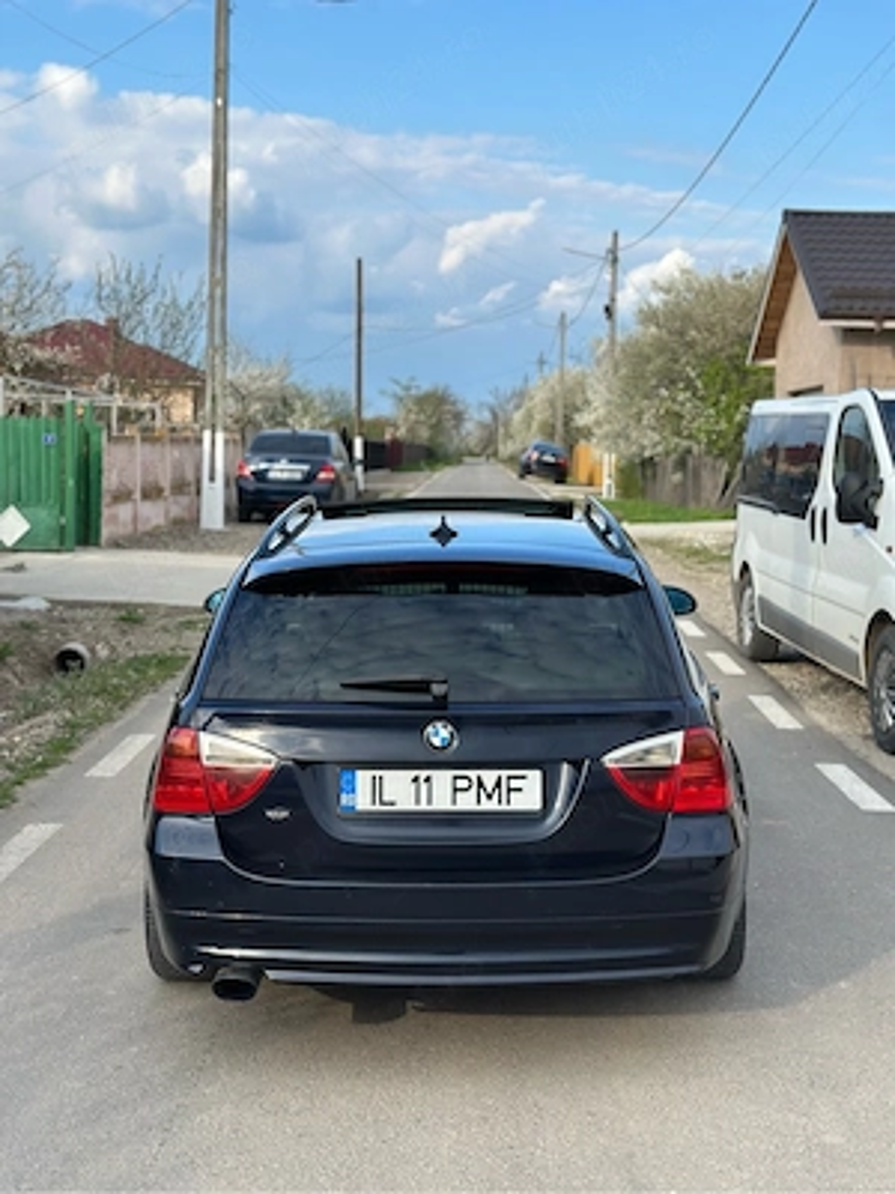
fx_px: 1655
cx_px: 448
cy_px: 597
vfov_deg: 39.7
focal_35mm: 48
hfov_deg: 30.3
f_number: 1.78
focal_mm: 6.86
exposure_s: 1/2532
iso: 80
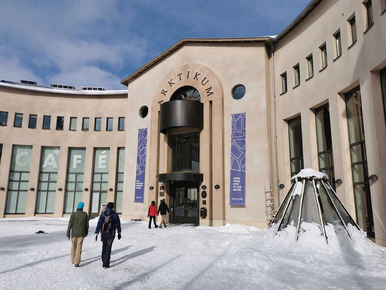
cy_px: 145
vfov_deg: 51.4
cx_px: 193
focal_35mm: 27
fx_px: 301
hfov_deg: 65.3
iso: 50
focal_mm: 5.58
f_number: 1.8
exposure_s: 1/7042
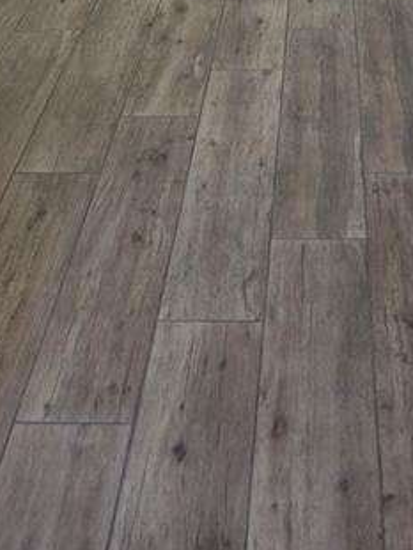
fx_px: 1414
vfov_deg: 18.0
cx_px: 275
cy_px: -412
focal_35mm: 89
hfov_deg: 16.6
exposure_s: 1/120
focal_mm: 5.4
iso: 40
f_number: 1.8
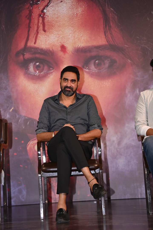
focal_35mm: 120
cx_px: 76
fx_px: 766
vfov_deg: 17.1
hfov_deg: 11.4
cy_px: 115
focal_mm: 120
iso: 1250
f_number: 4
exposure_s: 1/160
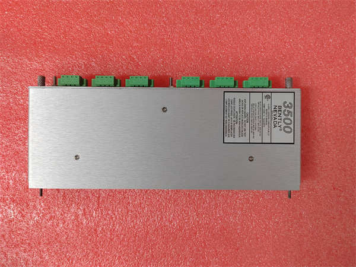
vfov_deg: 58.9
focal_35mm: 23
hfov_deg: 73.9
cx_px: 178
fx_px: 237
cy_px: 134
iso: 1300
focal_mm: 5.52
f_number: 1.9
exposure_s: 1/50
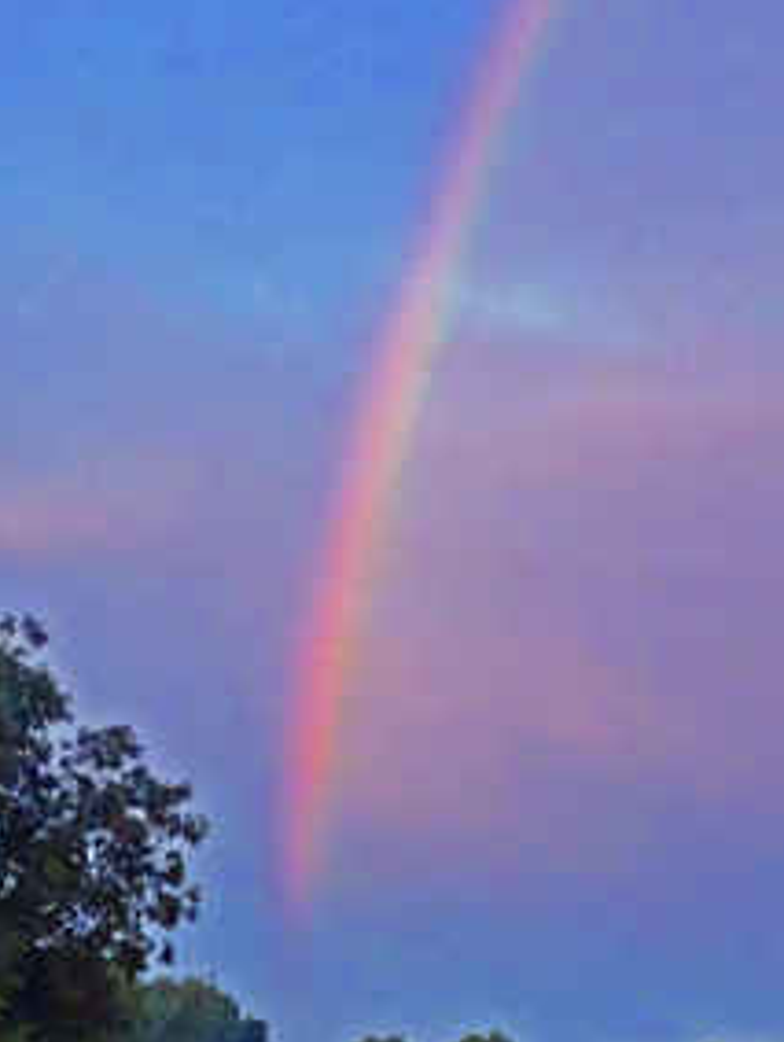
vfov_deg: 20.0
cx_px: 298
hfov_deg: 15.4
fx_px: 2892
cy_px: 961
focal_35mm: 96
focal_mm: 5.79
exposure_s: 1/20
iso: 800
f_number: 4
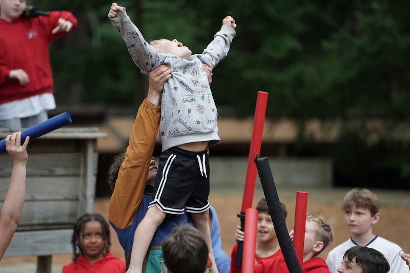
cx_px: 205
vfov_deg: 7.6
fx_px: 2049
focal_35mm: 180
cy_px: 136
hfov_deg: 11.4
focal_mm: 180
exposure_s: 1/800
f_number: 2.8
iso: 800
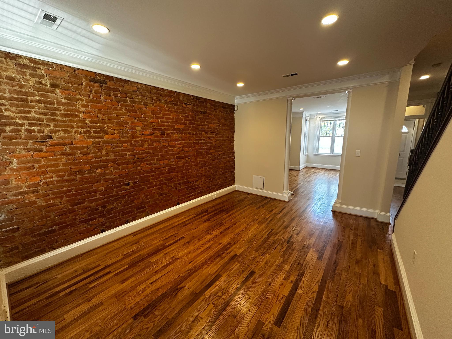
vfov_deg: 85.7
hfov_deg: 102.1
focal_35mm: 14
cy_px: 170
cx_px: 226
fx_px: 183
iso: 250
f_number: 2.2
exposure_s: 1/60
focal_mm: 2.22
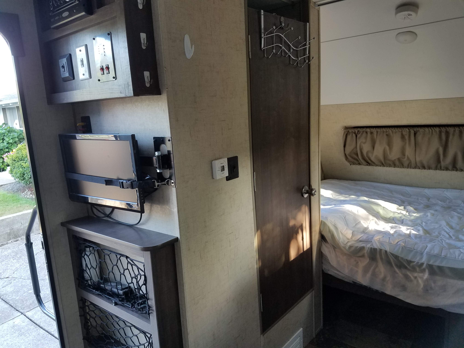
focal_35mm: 26
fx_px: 349
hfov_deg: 67.3
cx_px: 232
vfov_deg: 53.1
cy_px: 174
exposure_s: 1/60
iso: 64
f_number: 1.7
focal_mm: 4.2
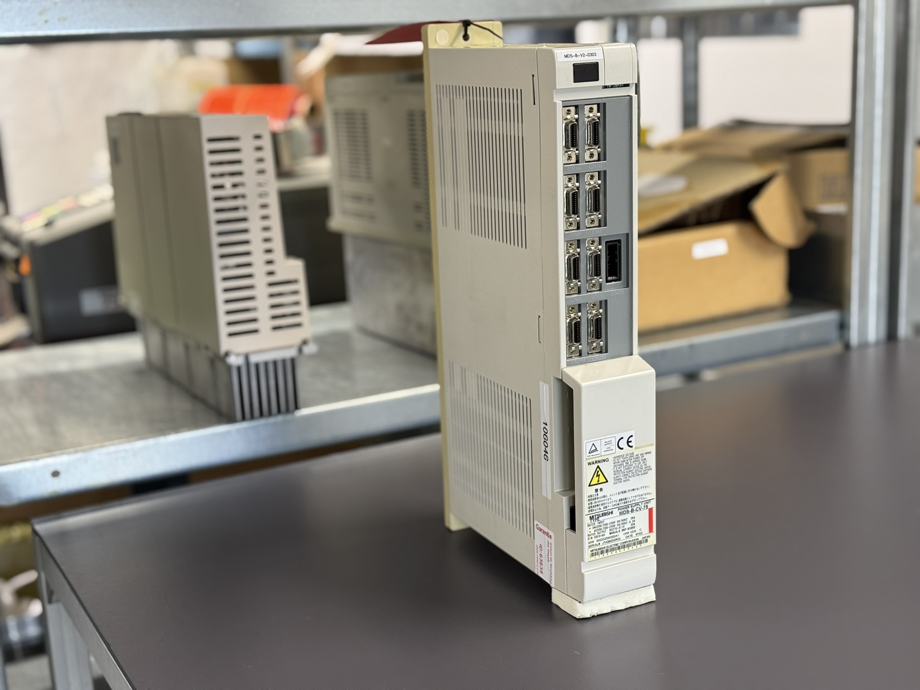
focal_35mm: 48
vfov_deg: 30.3
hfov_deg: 39.7
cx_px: 460
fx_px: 1276
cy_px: 345
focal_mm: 6.76
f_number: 1.78
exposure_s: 1/50
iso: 200
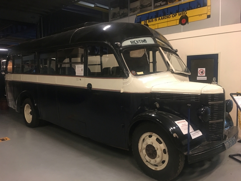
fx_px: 202
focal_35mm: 29
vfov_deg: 48.2
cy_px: 90
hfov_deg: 61.7
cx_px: 120
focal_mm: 4.15
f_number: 2.2
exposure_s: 1/8
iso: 125
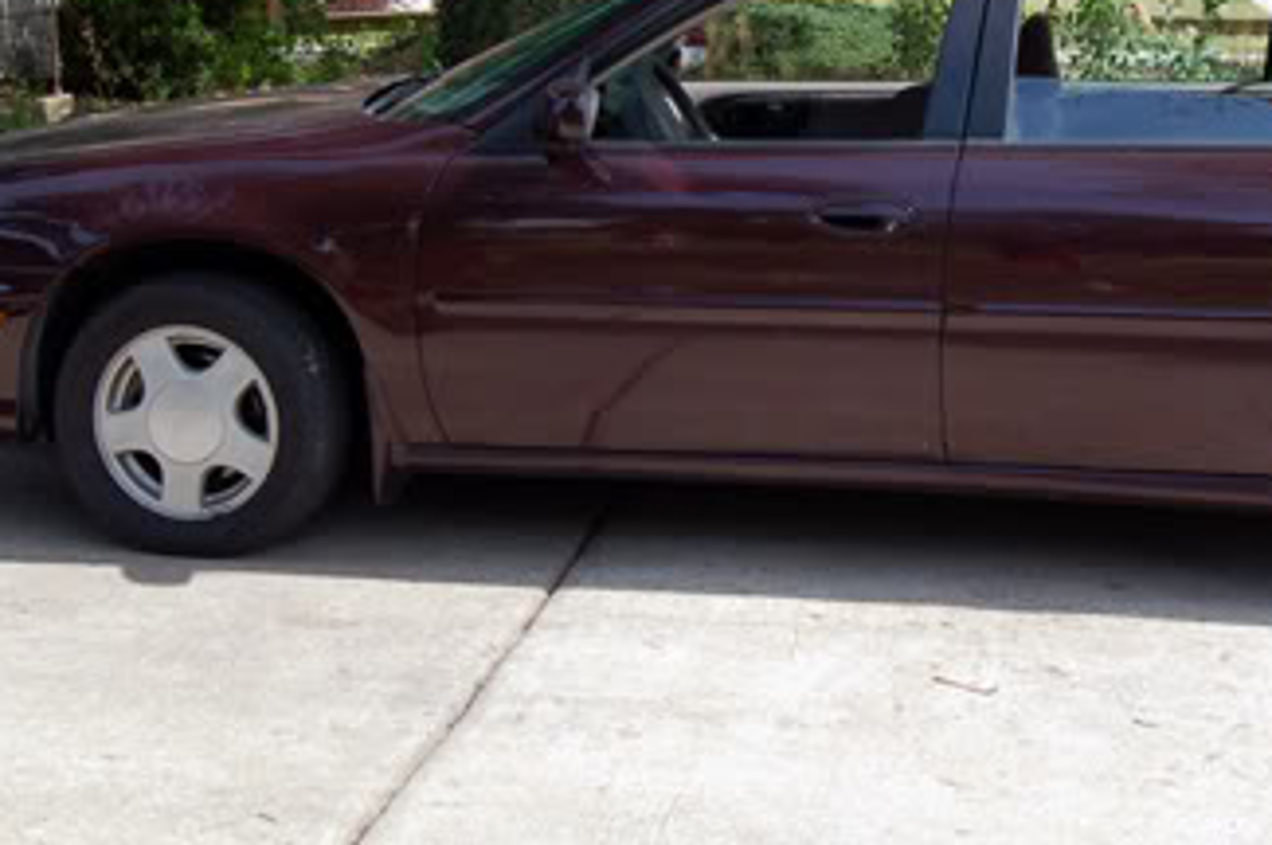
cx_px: 912
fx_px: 2753
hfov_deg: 25.8
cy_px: 286
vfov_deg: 17.4
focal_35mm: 78
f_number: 7.1
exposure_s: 1/200
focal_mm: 26
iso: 200
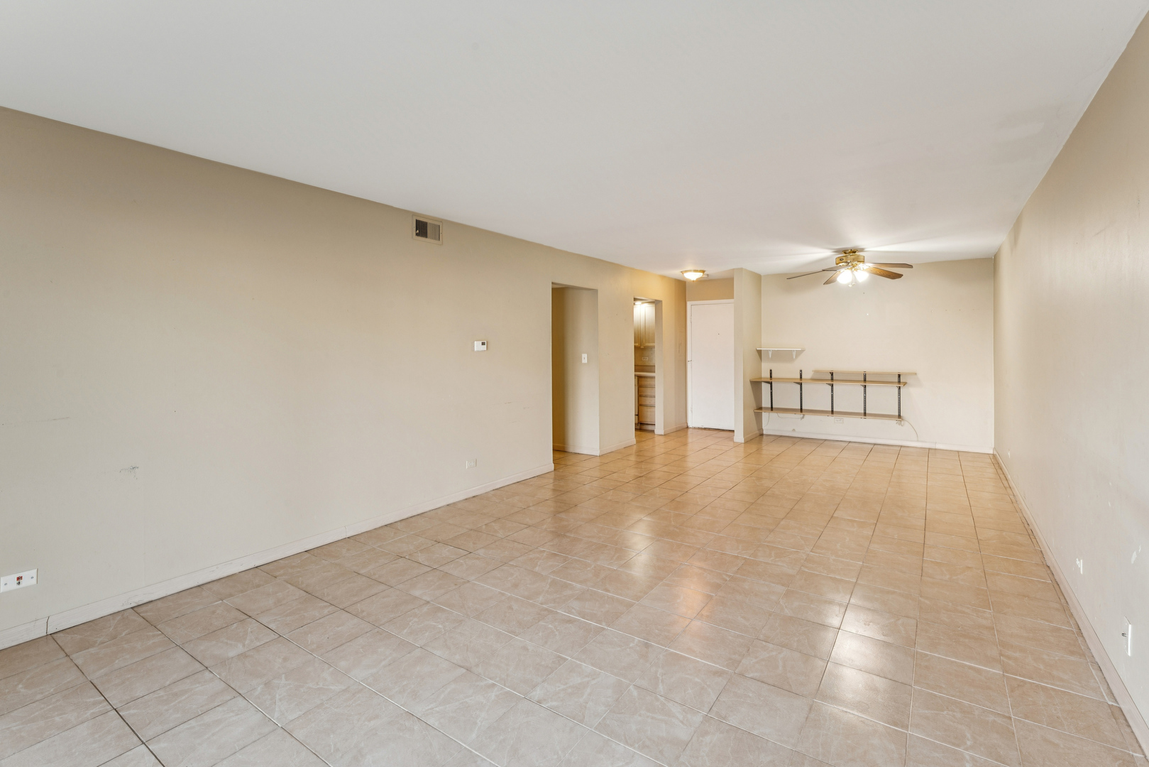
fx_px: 504
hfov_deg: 97.4
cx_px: 574
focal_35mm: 16
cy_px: 384
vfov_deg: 74.5
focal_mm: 15.8
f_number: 13
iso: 400
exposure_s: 1/1.67
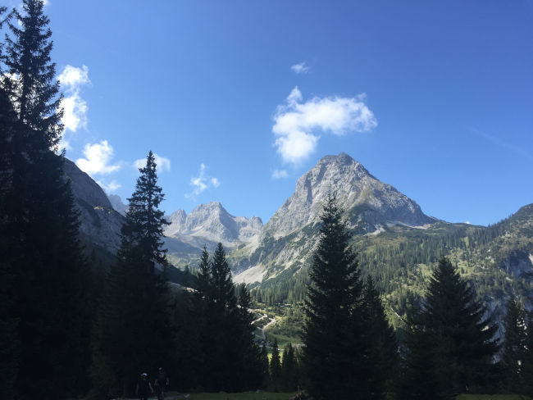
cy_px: 200
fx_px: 447
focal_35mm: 29
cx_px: 266
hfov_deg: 61.6
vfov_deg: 48.3
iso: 32
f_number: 2.2
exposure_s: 1/1199
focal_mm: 4.15
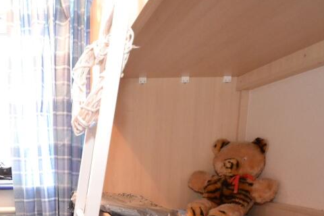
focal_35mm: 32
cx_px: 58
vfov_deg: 37.6
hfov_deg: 54.1
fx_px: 288
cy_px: 206
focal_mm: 10
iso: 2800
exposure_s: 1/60
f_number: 3.5
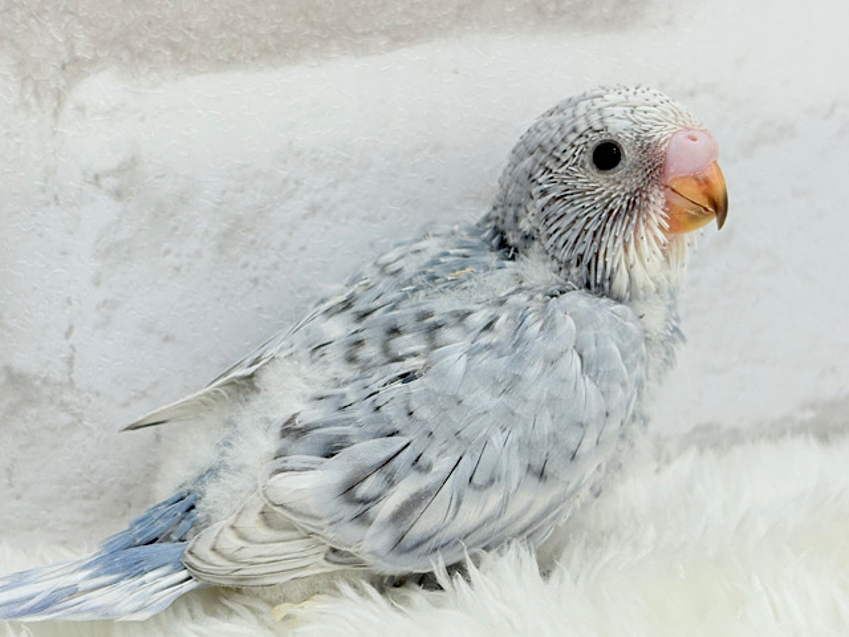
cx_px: 424
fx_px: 1275
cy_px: 318
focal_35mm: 52
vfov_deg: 28.0
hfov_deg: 36.8
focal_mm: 5.96
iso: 64
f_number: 1.6
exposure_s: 1/100
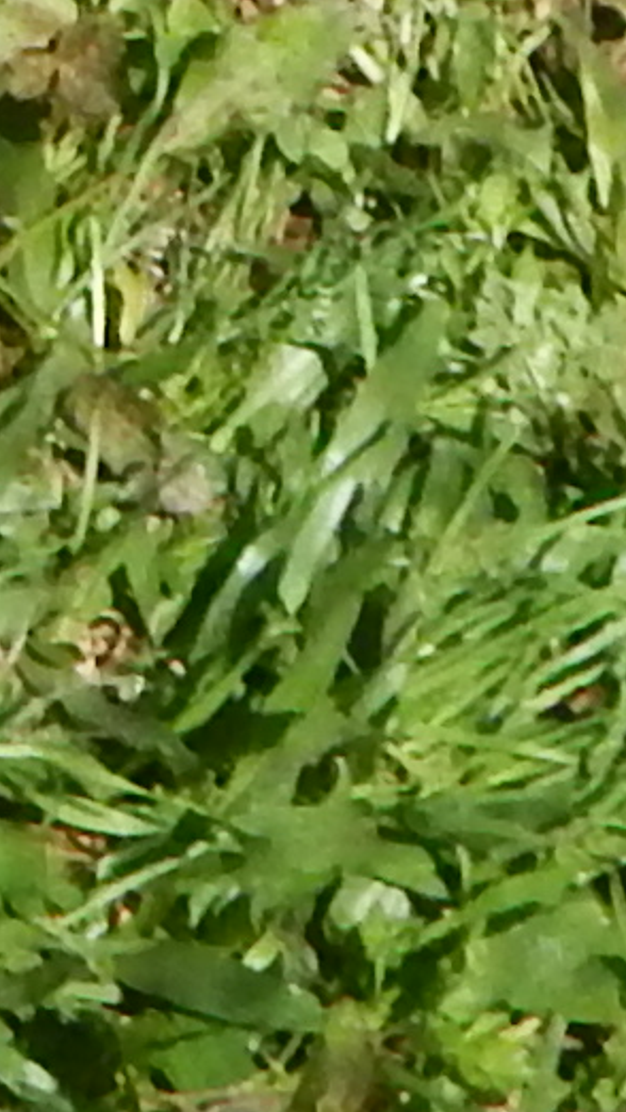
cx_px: -1273
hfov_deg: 4.0
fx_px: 8785
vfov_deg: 6.7
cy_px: -1996
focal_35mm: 298
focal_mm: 5.6
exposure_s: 1/1000
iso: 400
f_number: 6.5
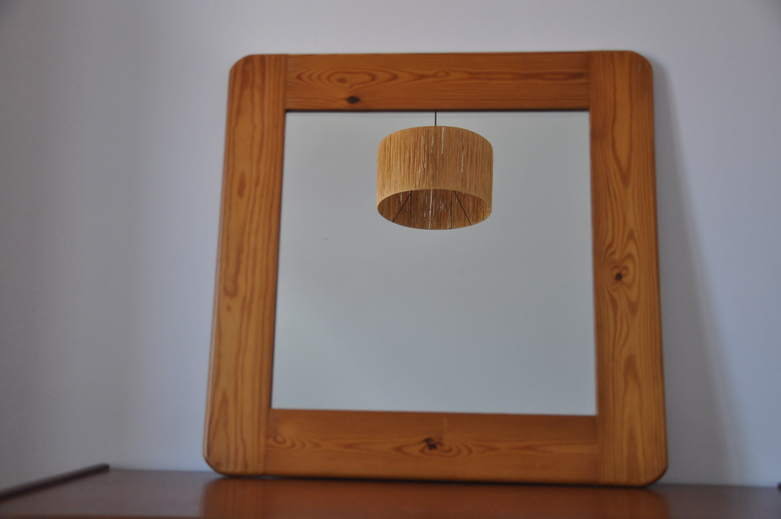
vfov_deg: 29.8
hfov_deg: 43.7
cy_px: 260
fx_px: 975
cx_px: 390
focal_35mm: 45
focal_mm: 30
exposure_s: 1/60
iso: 500
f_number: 4.2
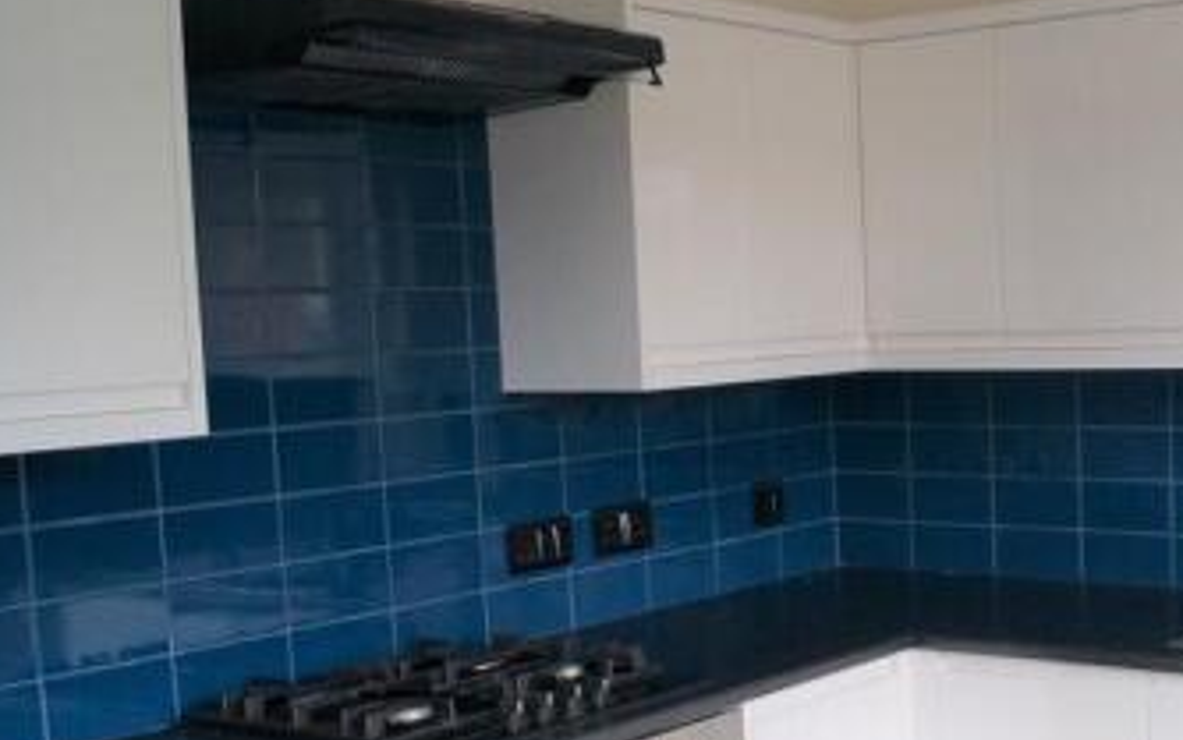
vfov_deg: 23.9
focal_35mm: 54
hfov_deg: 36.2
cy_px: 489
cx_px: 953
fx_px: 1742
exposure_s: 1/60
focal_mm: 18
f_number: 4
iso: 640
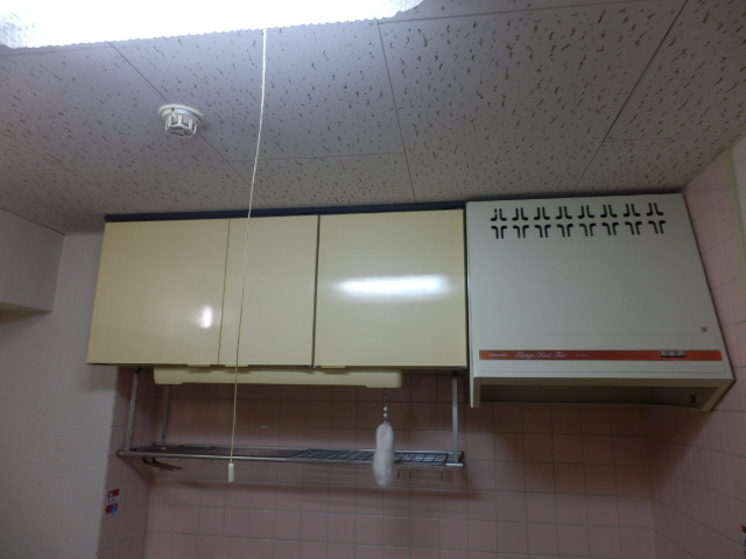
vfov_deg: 56.8
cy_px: 280
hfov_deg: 71.6
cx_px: 373
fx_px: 517
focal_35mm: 24
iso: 125
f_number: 3
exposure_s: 1/30
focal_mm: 4.2
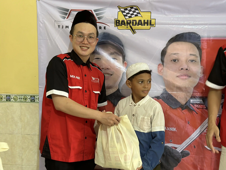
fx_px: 313
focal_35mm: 48
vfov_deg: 30.3
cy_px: 85
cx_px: 113
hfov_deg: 39.7
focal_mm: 6.86
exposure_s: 1/43
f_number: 1.78
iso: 400
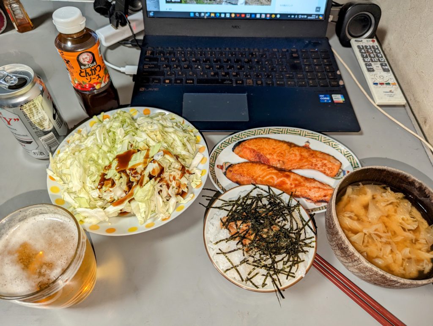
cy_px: 163
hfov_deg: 71.5
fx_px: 301
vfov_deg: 56.9
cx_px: 216
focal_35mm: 24
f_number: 1.85
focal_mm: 6.81
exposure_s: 1/29.9
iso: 55
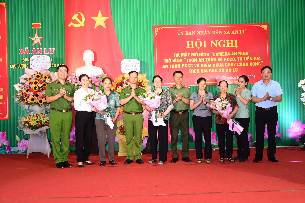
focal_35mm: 37
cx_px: 152
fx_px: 313
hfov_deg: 51.9
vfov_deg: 35.9
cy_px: 102
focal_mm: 25
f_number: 4
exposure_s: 1/200
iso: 1000
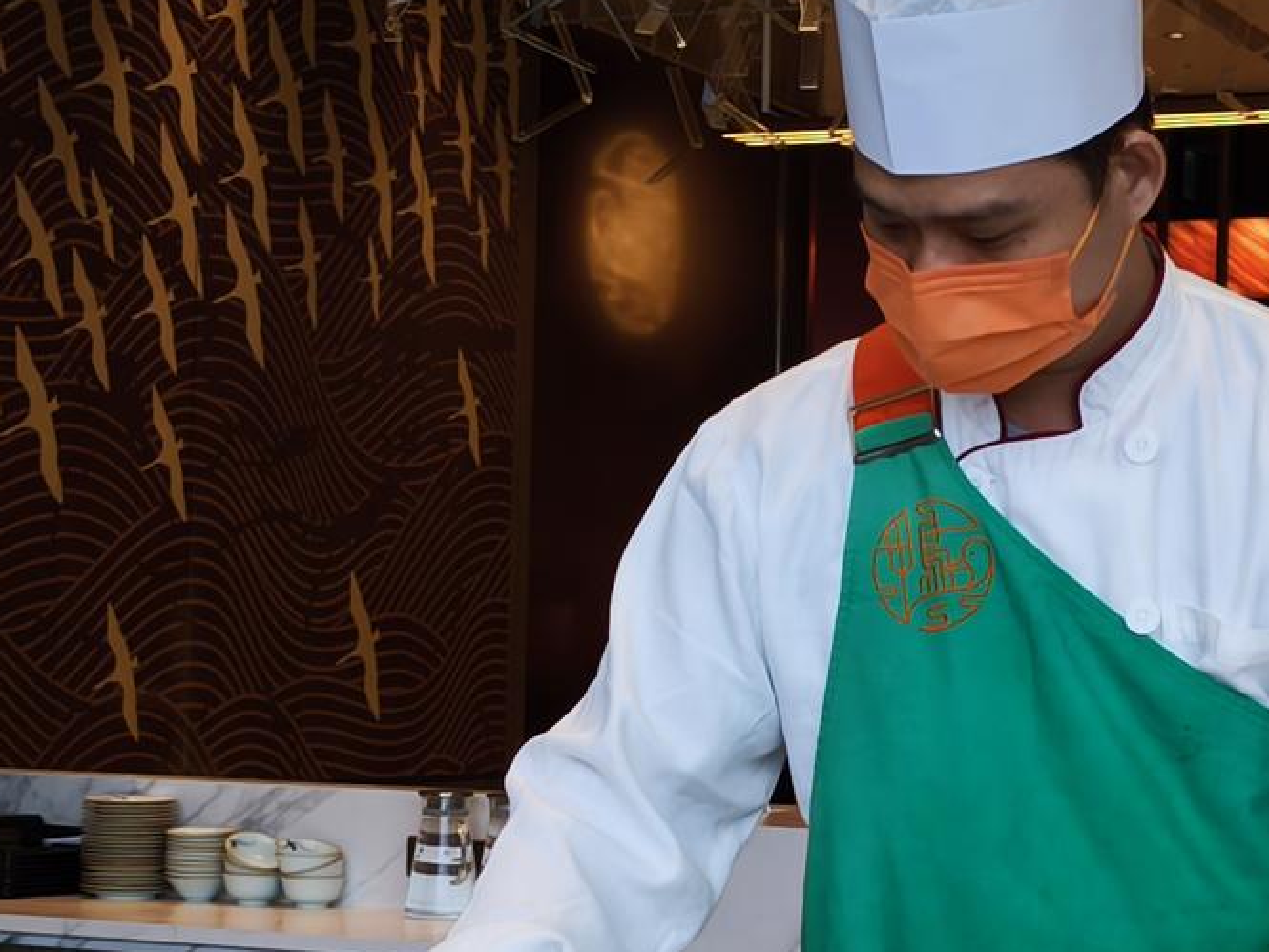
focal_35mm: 85
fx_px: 3117
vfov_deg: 17.3
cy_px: 649
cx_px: 898
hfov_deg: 22.9
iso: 80
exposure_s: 1/120
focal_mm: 6.57
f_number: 1.6
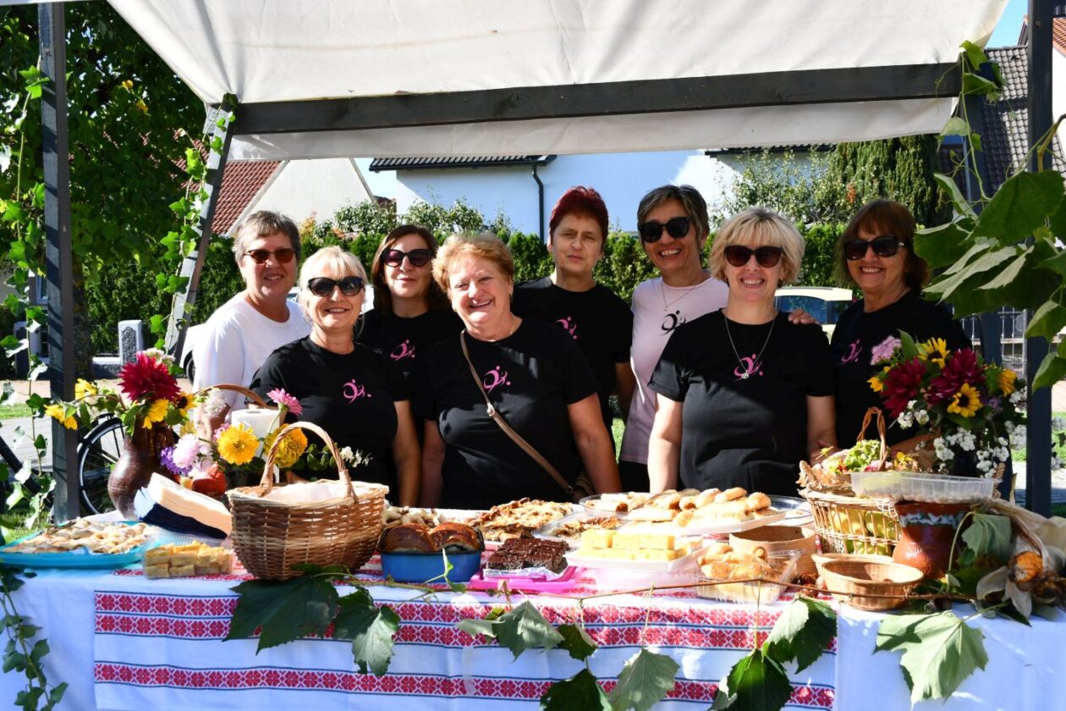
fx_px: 1155
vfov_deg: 34.2
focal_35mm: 39
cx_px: 533
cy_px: 356
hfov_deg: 49.6
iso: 200
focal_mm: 26
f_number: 8
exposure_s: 1/250
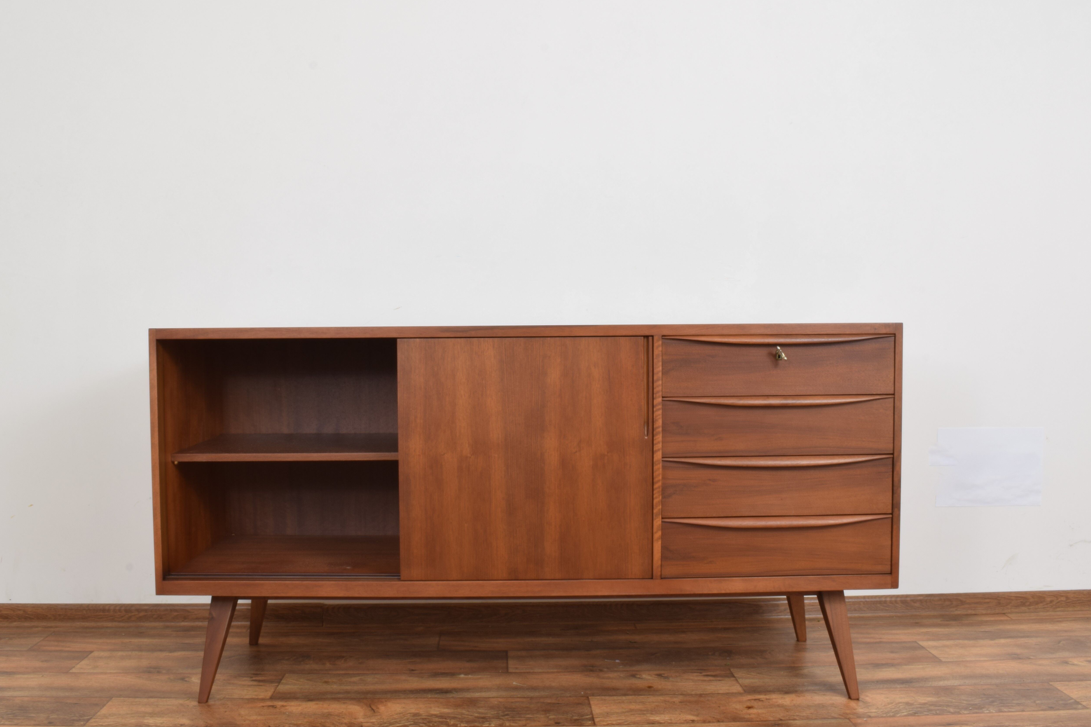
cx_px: 528
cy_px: 388
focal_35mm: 36
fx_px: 1091
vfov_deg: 36.9
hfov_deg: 53.1
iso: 100
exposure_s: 4
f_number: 22
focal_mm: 20
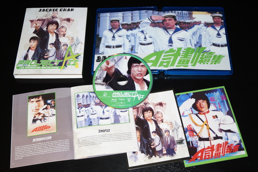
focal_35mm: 45
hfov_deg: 43.6
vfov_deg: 29.8
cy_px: 86
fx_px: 322
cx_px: 129
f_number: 4.5
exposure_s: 1/125
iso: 800
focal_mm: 30
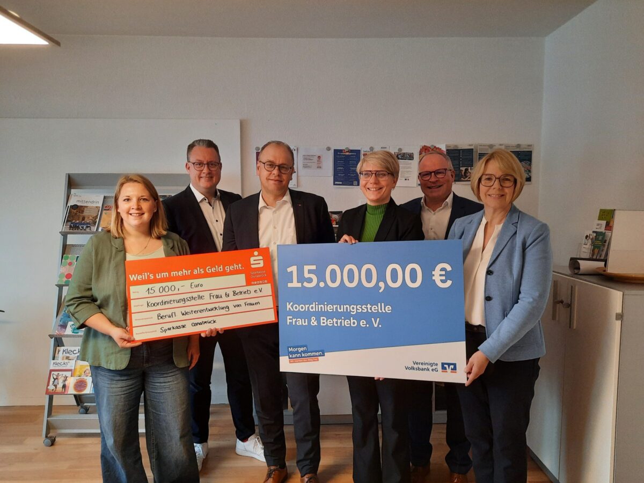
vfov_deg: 54.9
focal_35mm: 25
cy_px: 242
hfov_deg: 69.4
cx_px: 322
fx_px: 465
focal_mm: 4.6
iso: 320
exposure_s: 1/40
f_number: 2
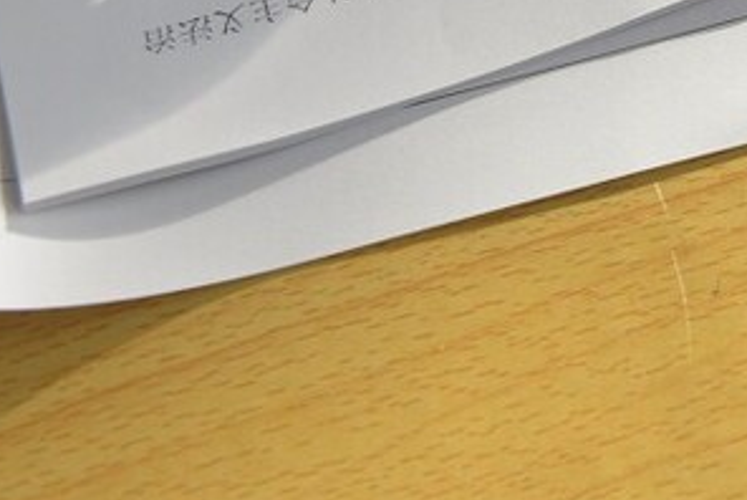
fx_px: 3365
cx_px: 1474
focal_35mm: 162
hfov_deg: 11.5
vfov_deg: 8.3
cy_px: -301
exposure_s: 1/60
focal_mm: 40
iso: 800
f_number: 5.6
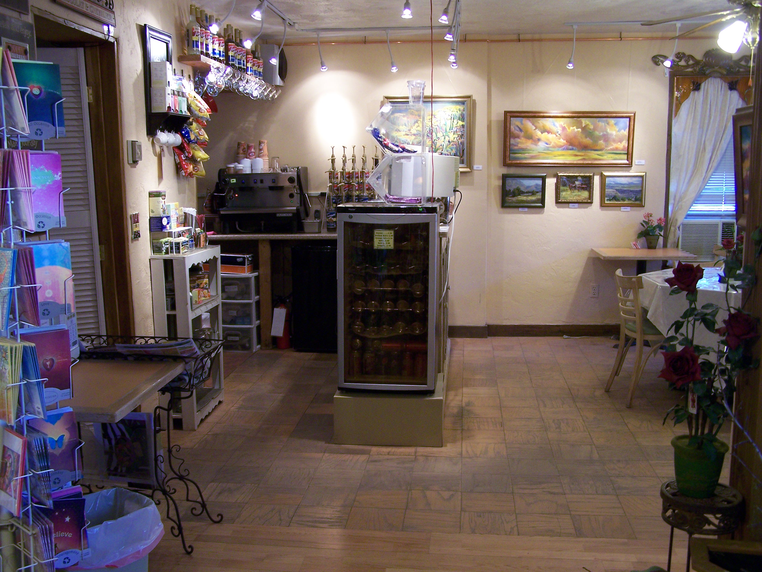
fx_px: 837
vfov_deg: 37.8
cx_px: 381
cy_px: 286
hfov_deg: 48.9
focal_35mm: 38
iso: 160
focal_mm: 6.3
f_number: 2.8
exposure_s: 1/20
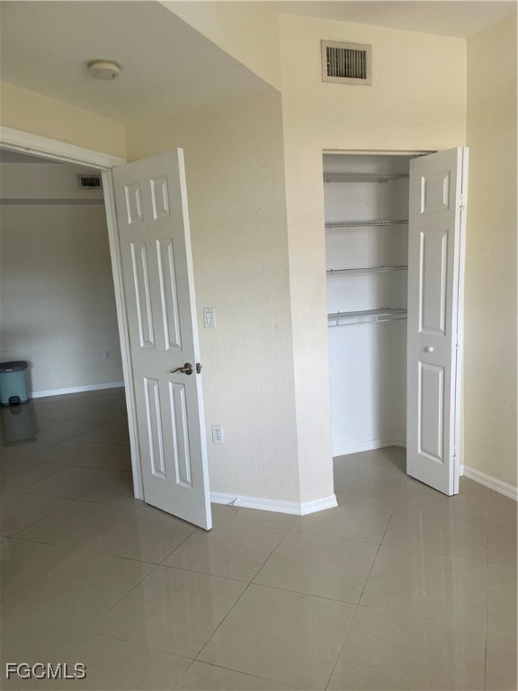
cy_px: 346
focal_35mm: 26
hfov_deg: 53.1
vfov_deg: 67.3
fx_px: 519
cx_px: 259
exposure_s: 1/121
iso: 80
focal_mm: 4.2
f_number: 1.6
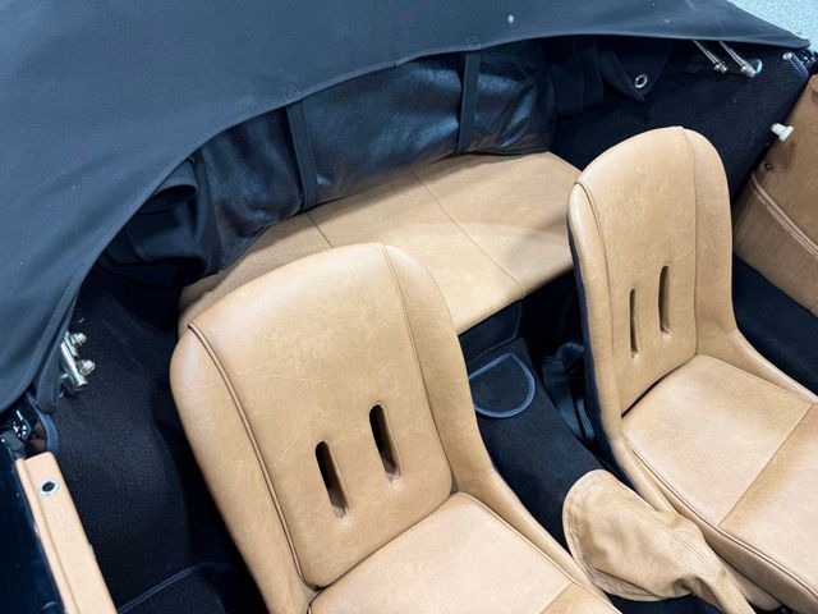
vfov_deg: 56.8
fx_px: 567
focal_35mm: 24
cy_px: 307
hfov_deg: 71.6
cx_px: 409
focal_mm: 6.76
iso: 80
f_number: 1.78
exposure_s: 1/120
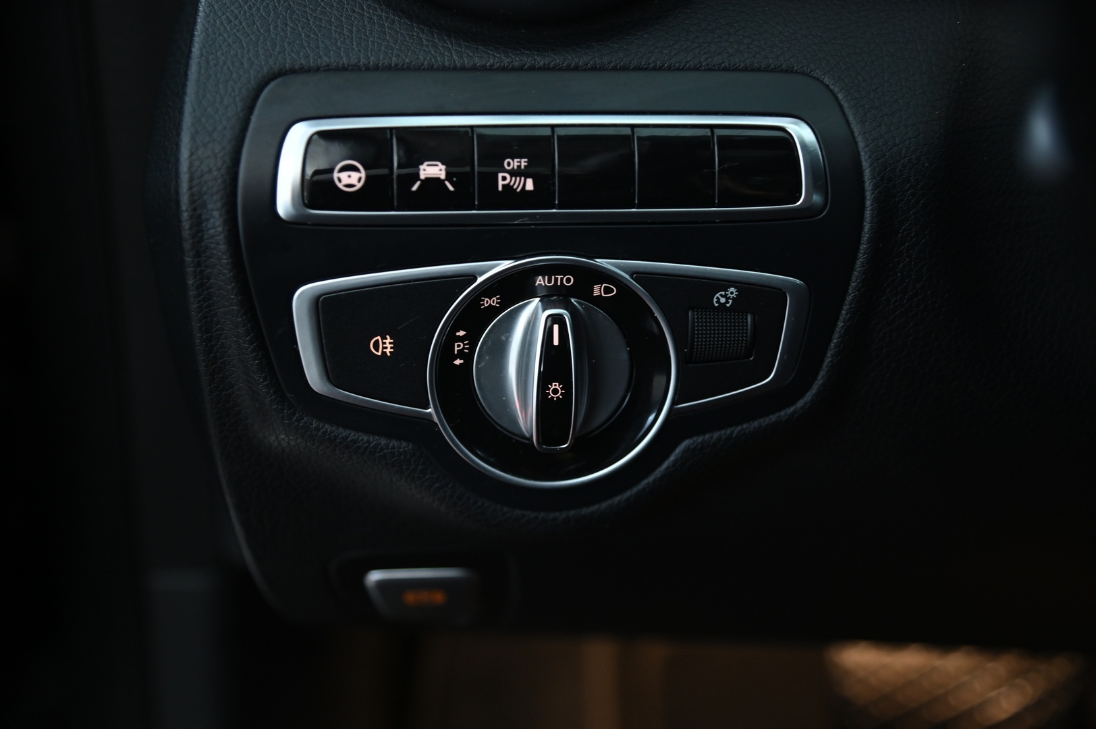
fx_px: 1673
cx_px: 548
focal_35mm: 55
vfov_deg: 24.6
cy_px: 364
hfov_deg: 36.3
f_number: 4
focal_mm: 55
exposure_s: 1/15
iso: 2000
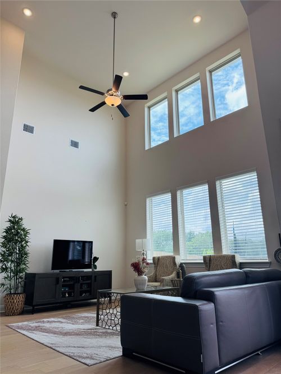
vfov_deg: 71.6
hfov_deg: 56.8
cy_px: 187
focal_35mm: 24
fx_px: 260
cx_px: 140
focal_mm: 6.76
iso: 80
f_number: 1.78
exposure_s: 1/604
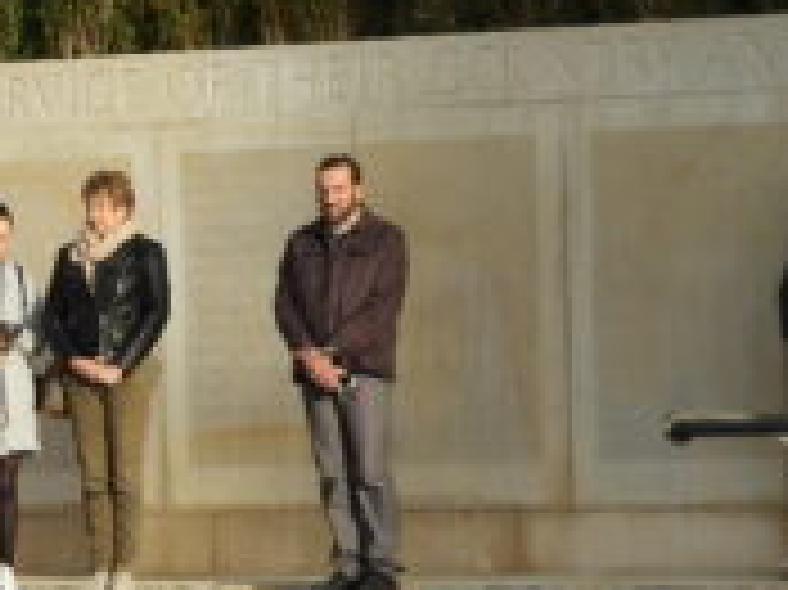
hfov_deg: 5.5
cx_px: -770
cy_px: 549
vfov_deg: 4.2
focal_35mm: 352
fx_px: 8007
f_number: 4.5
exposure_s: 1/400
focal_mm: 14.3
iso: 100
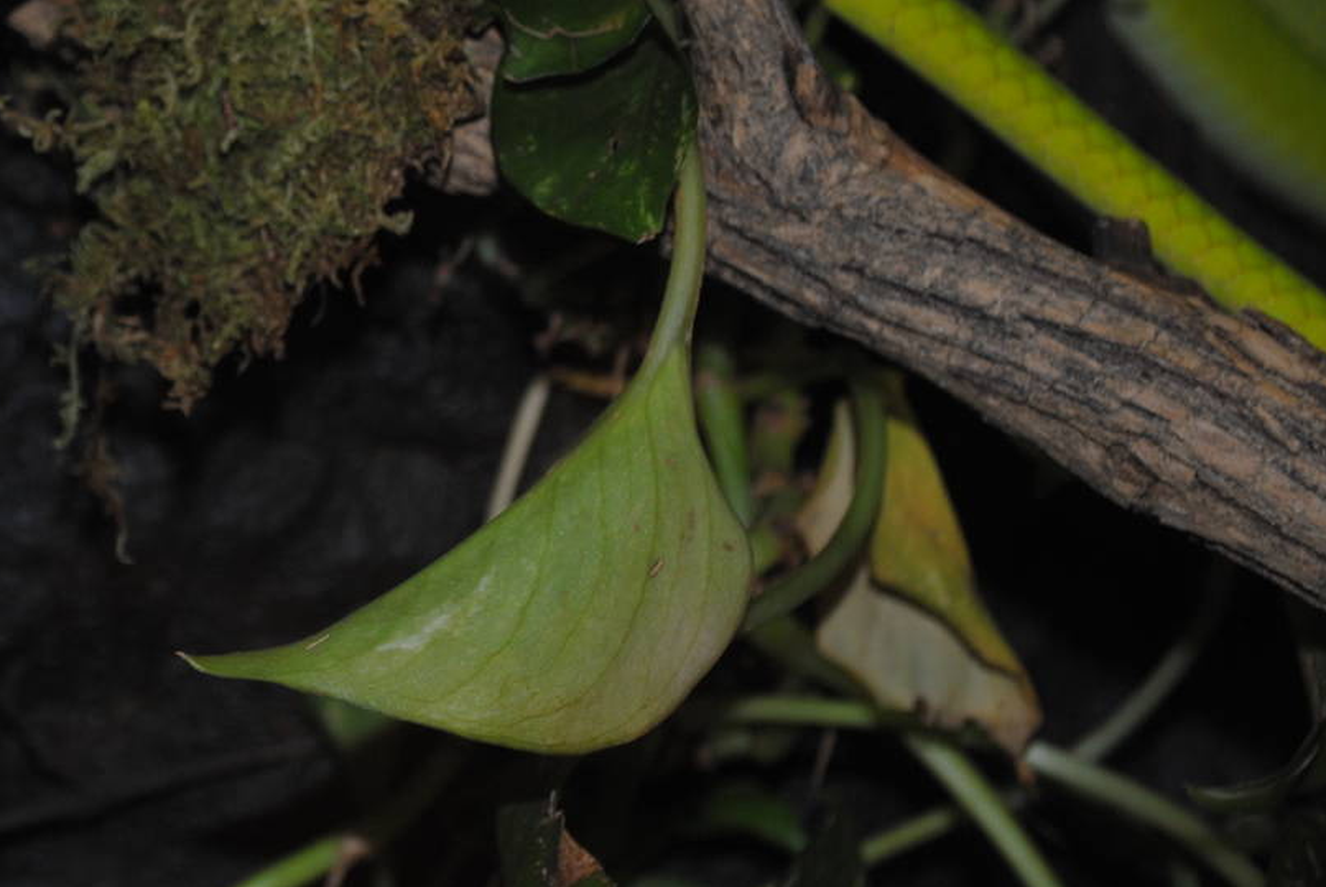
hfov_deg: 14.2
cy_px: 221
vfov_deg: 9.6
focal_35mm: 143
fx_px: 5272
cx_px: 132
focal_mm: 48
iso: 200
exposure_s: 1/60
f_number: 5.3
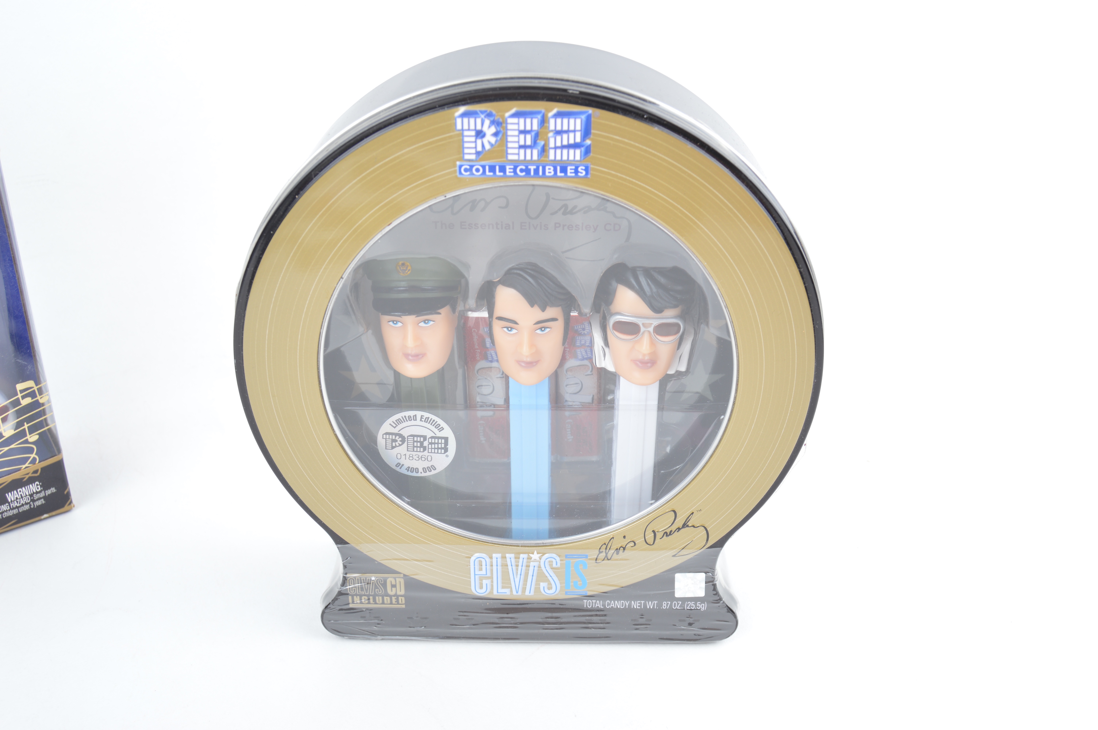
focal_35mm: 36
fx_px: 1097
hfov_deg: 53.2
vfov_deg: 36.8
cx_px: 549
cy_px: 365
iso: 100
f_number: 6.3
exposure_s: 1/30
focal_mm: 24
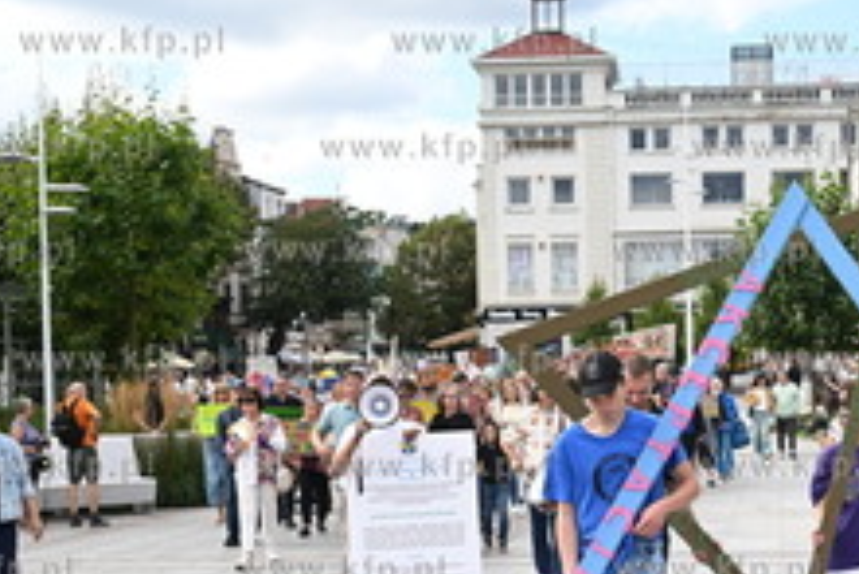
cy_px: 412
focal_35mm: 69
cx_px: 633
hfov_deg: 28.8
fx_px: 1647
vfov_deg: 19.7
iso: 400
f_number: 5.6
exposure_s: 1/640
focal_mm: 38
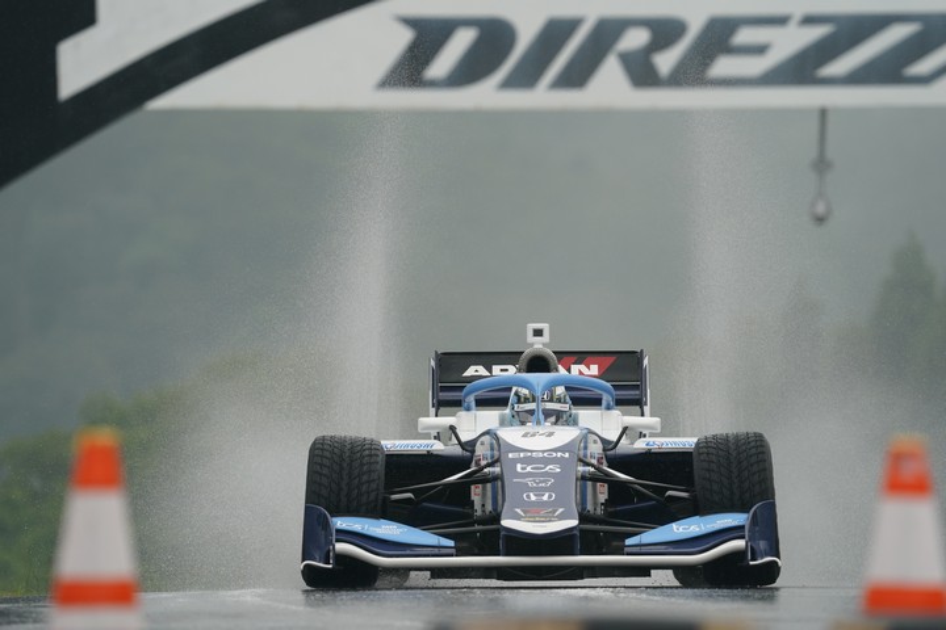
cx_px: 473
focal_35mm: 571
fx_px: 15003
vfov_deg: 2.4
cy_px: 315
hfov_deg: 3.6
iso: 800
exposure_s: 1/1000
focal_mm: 571
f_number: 8
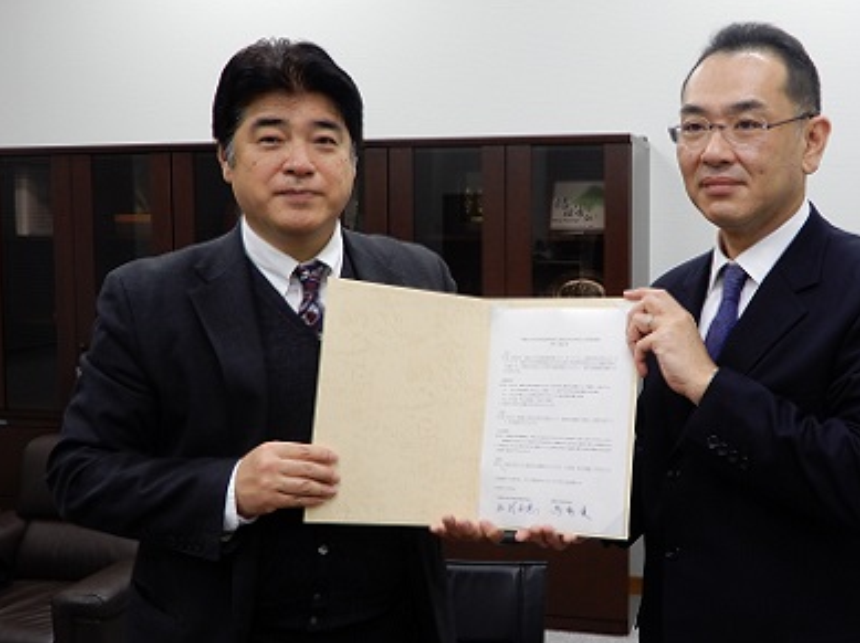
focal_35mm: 45
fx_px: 1117
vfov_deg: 32.1
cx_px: 548
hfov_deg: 41.7
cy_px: 303
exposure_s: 1/30
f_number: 4
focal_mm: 6.2
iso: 200
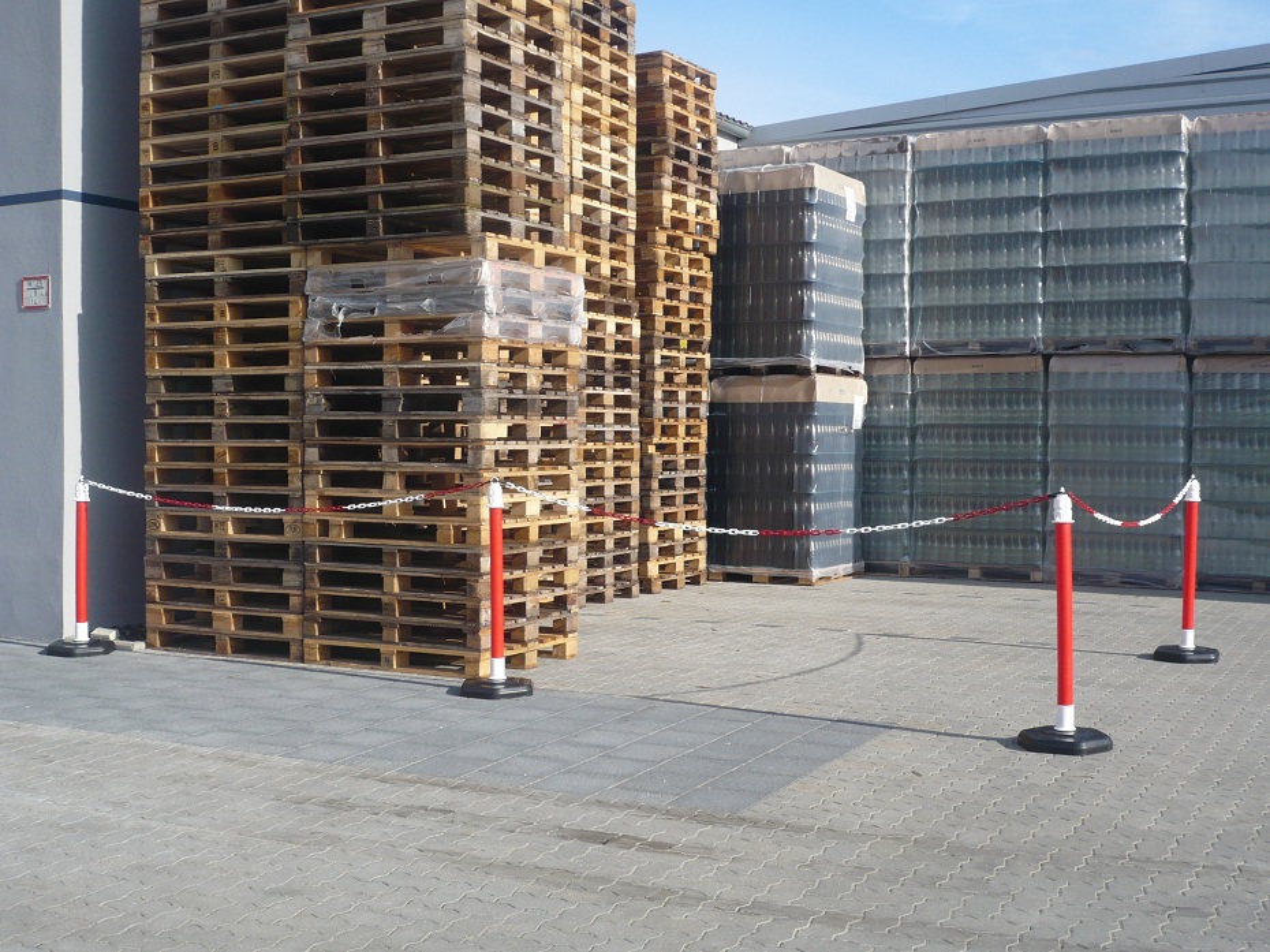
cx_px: 635
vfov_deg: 32.2
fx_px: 1651
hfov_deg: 42.1
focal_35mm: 45
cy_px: 476
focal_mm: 7.5
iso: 100
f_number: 9
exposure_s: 1/160
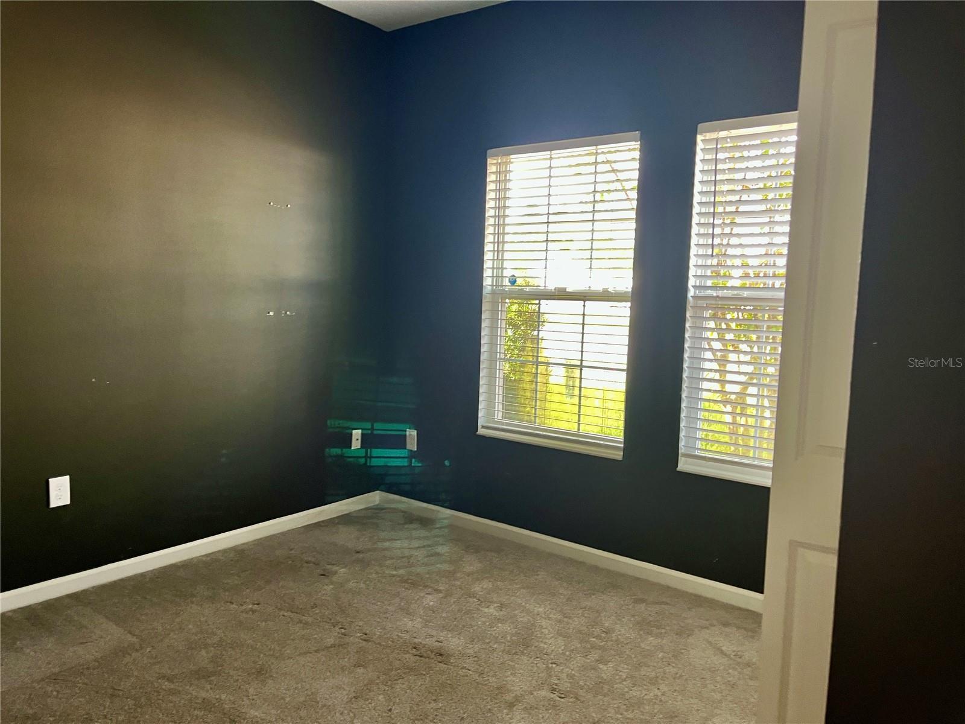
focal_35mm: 26
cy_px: 362
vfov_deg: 53.1
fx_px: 725
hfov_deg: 67.3
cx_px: 482
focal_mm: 5.1
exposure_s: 1/65
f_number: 1.6
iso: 125
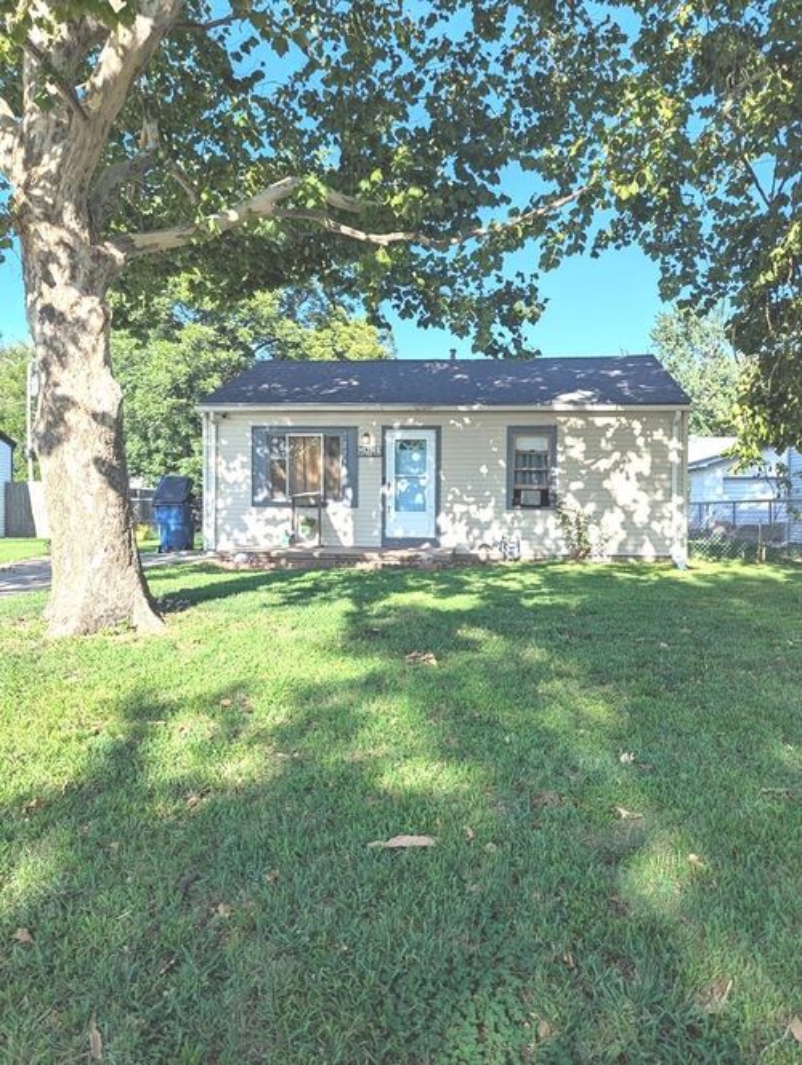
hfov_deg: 56.9
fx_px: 739
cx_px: 401
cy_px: 532
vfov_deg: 71.5
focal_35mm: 24
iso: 39
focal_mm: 6.81
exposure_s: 1/1348
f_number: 1.85
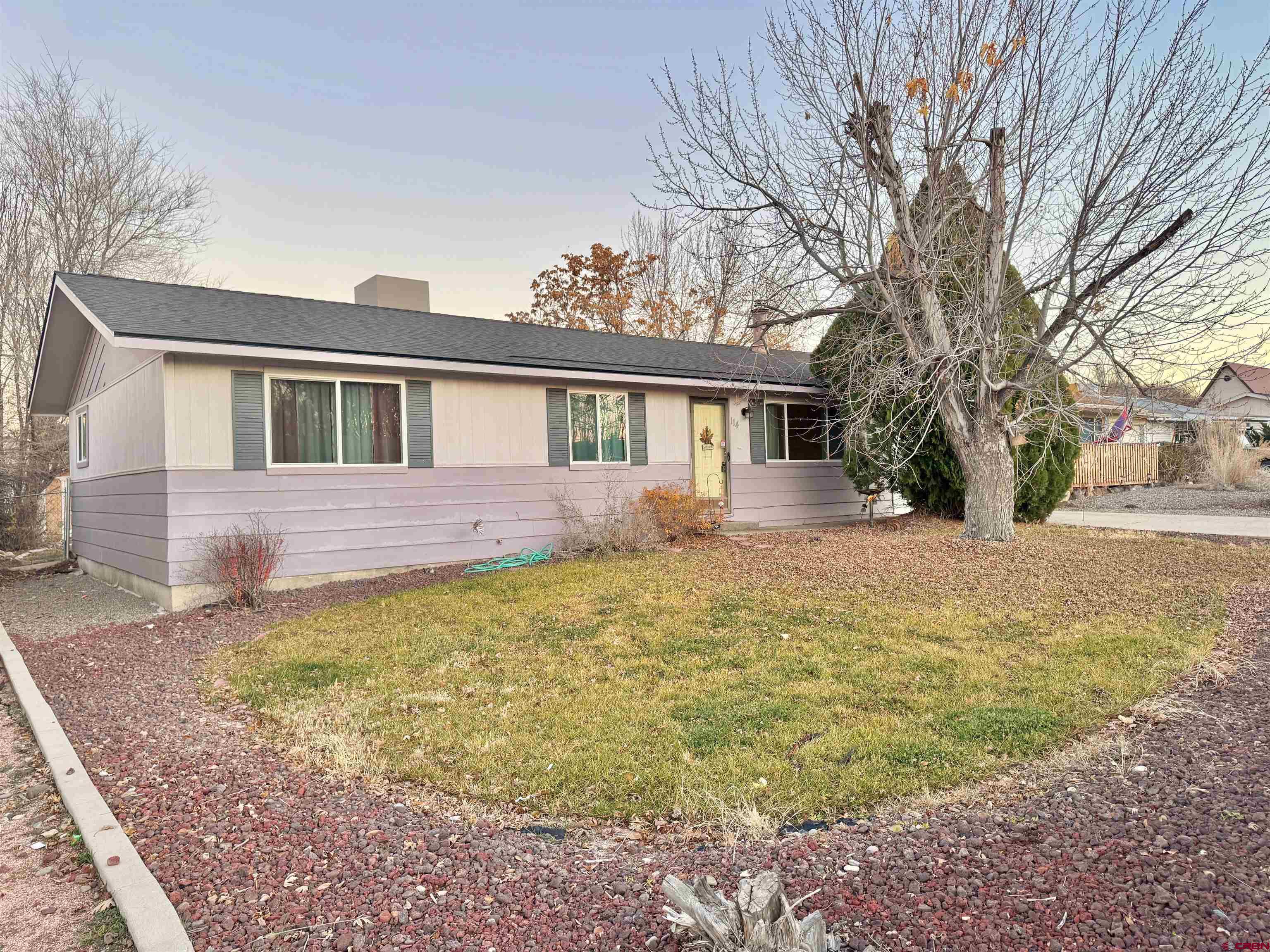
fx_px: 881
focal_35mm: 24
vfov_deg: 56.8
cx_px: 635
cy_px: 476
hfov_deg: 71.6
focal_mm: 6.76
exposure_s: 1/121
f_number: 1.78
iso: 100
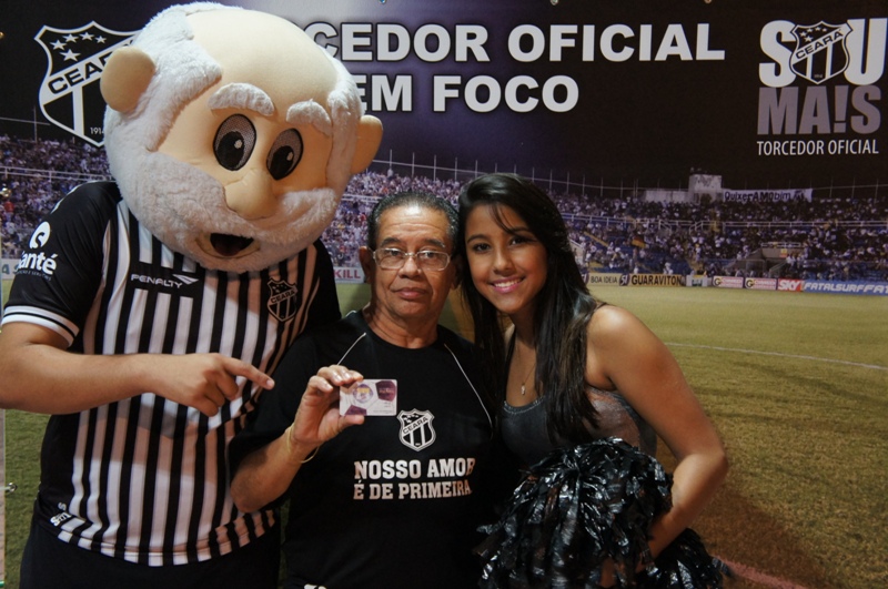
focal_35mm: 54
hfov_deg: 36.9
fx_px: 1330
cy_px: 294
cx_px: 444
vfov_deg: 25.0
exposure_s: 1/30
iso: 1600
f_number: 4.5
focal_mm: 36
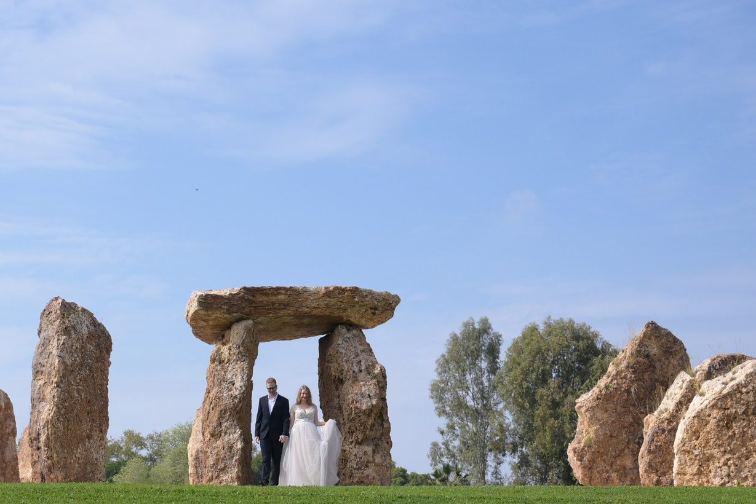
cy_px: 114
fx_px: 1575
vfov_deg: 18.1
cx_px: 181
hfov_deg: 26.6
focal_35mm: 75
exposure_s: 1/2500
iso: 125
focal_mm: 36
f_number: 3.5
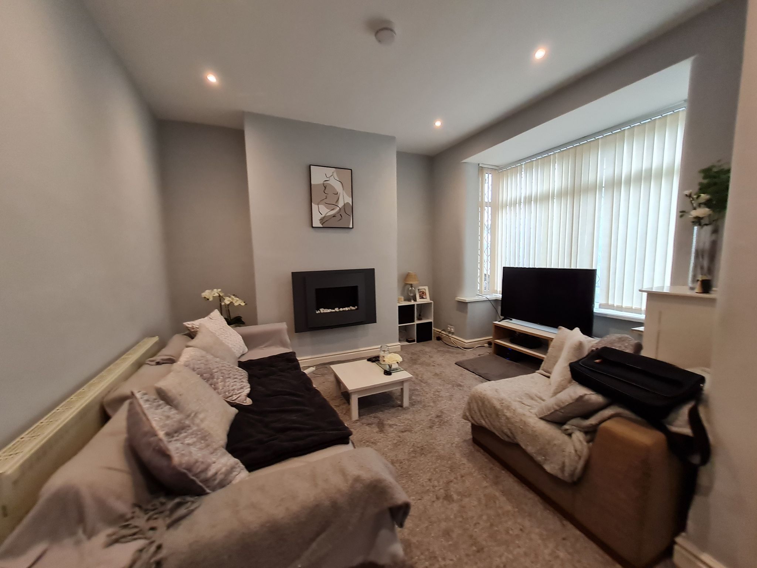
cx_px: 378
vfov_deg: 89.9
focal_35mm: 13
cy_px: 284
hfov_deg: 106.2
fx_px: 284
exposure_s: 1/50
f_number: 2.2
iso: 160
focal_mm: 1.74
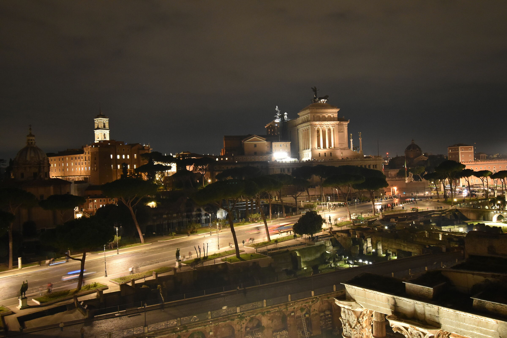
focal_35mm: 30
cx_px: 254
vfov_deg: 43.6
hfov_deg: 61.9
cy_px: 169
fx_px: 422
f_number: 5.6
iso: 1600
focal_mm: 20
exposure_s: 1/1.6
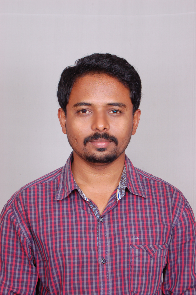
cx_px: 98
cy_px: 148
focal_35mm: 82
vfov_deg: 24.6
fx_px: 675
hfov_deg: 16.5
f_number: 13
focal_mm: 55
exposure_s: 1/125
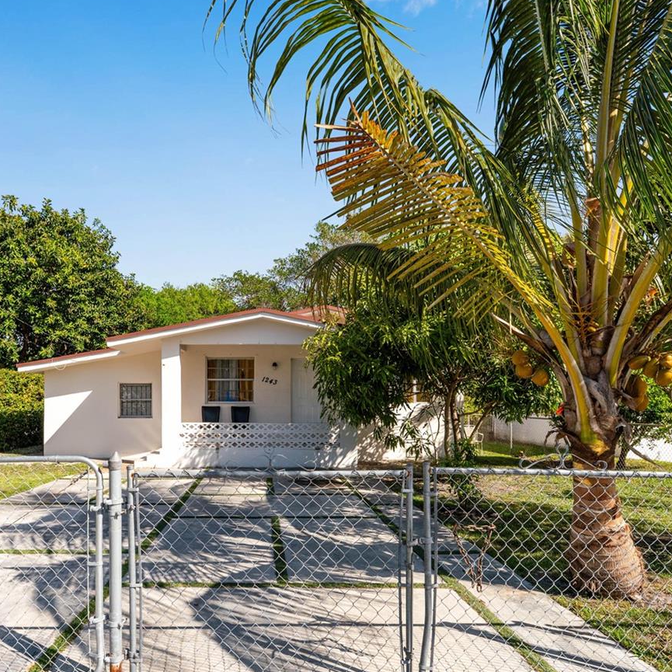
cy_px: 392
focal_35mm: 23
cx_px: 258
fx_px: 504
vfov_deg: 66.9
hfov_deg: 66.5
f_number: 9
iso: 320
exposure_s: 1/500
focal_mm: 14.6
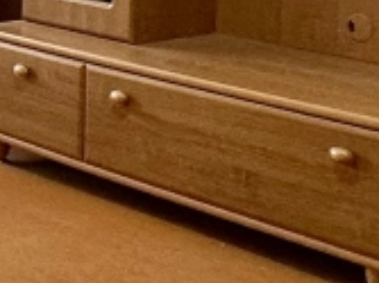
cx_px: -250
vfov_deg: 13.1
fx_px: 1149
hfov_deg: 16.4
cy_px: -178
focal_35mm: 105
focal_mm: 2.22
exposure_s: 1/100
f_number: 2.2
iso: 125
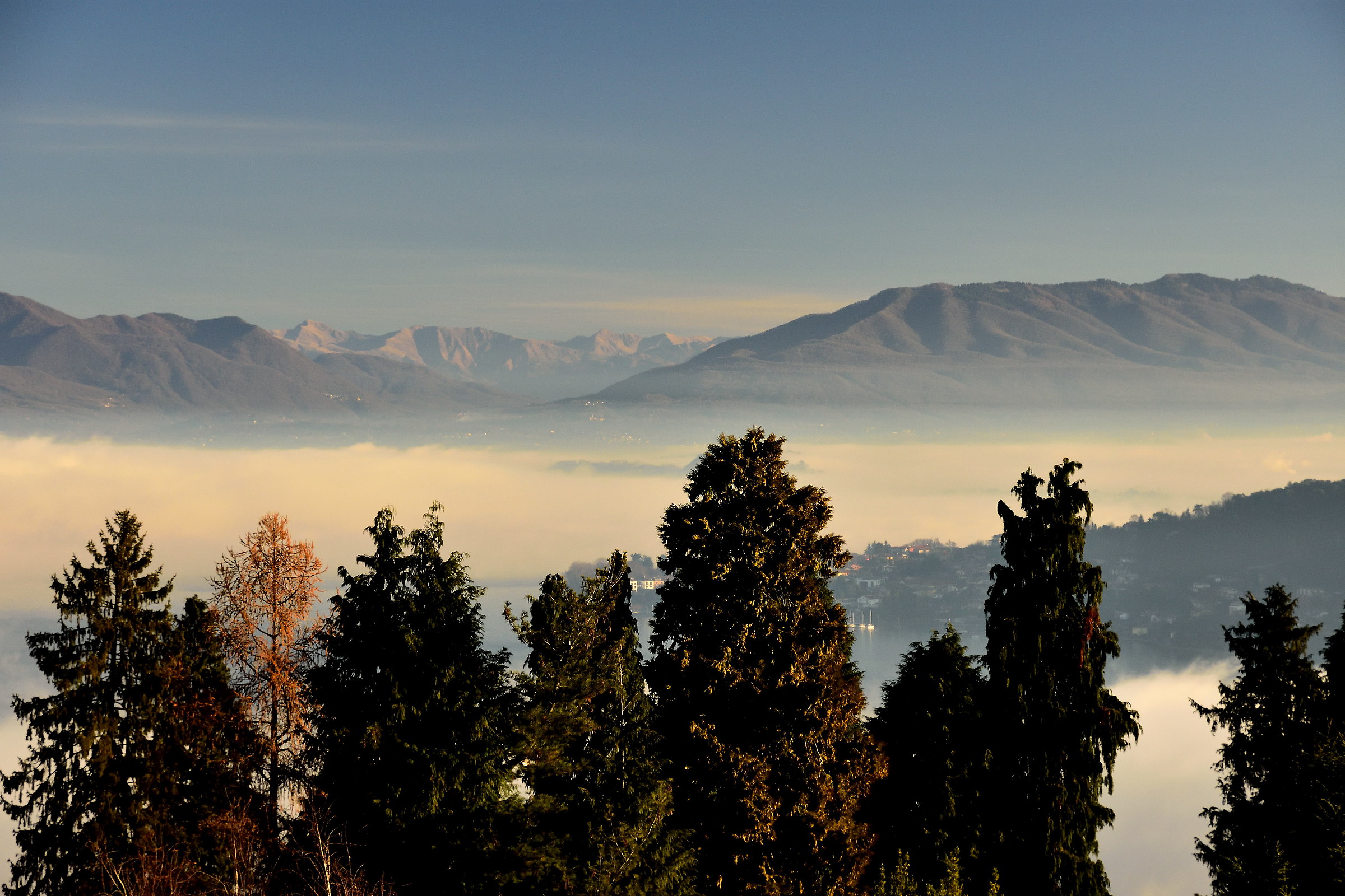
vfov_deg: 15.2
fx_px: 3362
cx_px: 672
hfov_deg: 22.6
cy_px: 448
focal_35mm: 90
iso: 800
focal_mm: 60
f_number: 6.3
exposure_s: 1/640
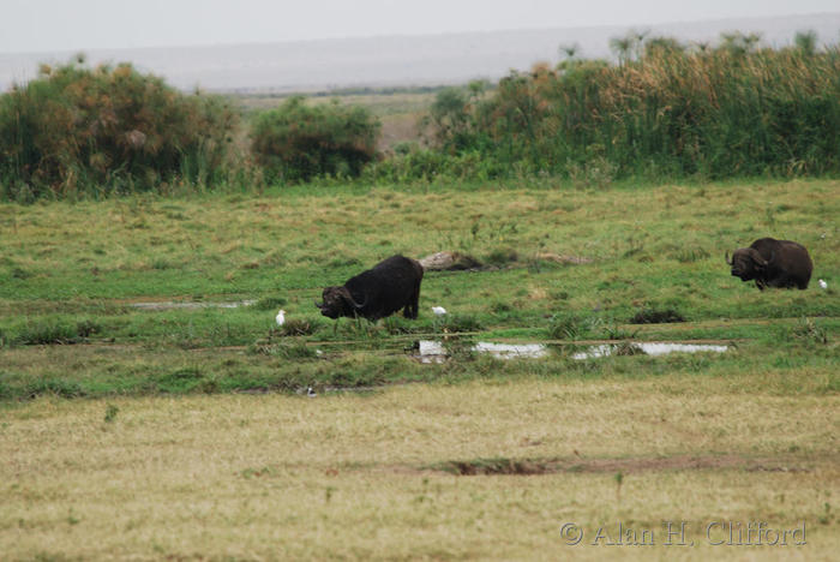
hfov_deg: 3.4
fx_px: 14011
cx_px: 420
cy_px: 281
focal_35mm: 600
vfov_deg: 2.3
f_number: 5.6
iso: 180
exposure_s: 1/100
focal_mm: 400
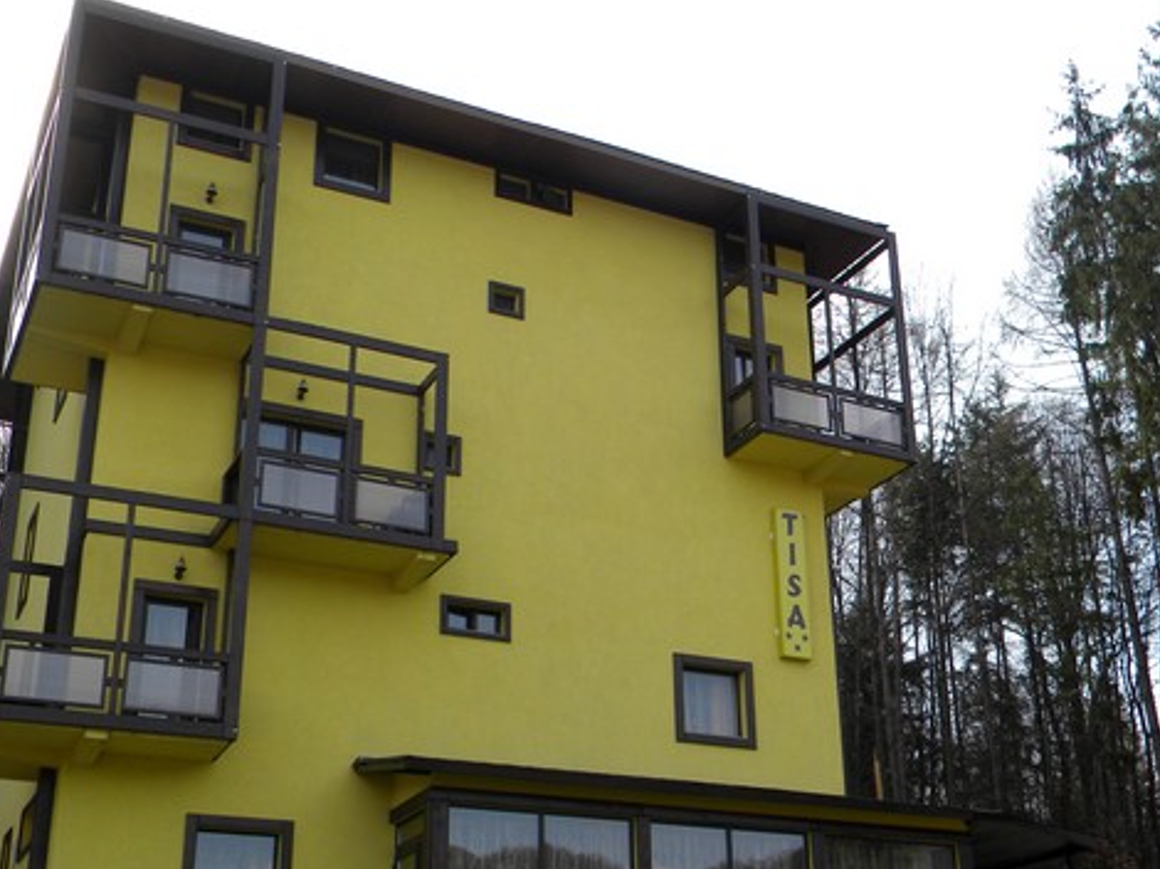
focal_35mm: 46
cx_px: 634
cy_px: 541
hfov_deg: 41.2
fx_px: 1541
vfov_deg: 31.4
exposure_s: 1/464
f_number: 3.7
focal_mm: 6.4
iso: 80
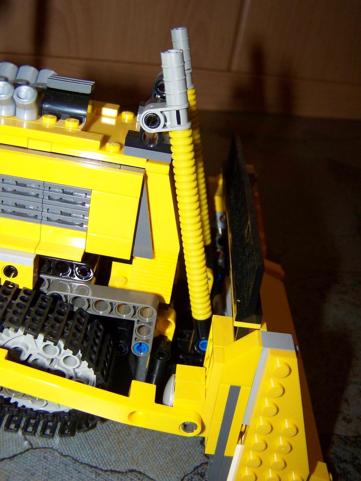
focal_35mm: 38
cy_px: 240
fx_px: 528
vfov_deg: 49.0
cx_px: 180
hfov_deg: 37.7
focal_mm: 6.3
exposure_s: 1/30
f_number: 2.8
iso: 200
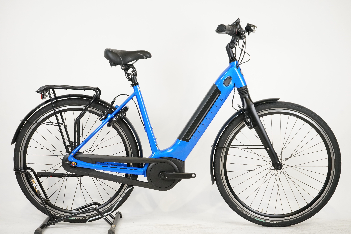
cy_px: 117
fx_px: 595
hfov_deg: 32.9
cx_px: 176
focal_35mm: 61
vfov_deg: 22.3
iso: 2500
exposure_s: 1/200
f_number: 5.6
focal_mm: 61
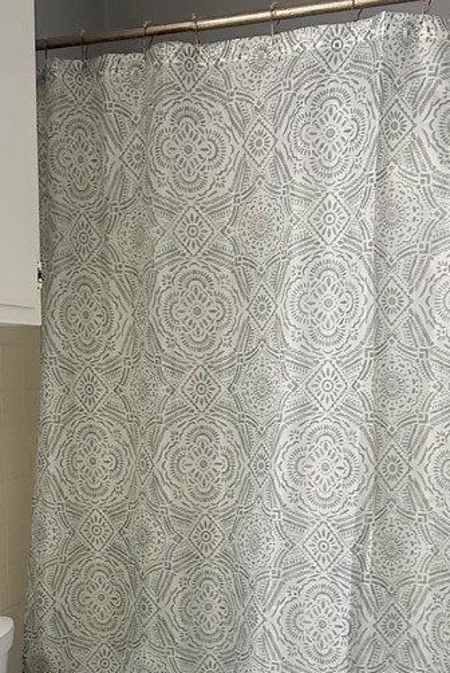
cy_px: 579
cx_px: 106
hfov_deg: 24.3
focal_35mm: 55
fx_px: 1030
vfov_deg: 34.6
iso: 400
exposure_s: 1/60
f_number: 1.5
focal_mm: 5.7
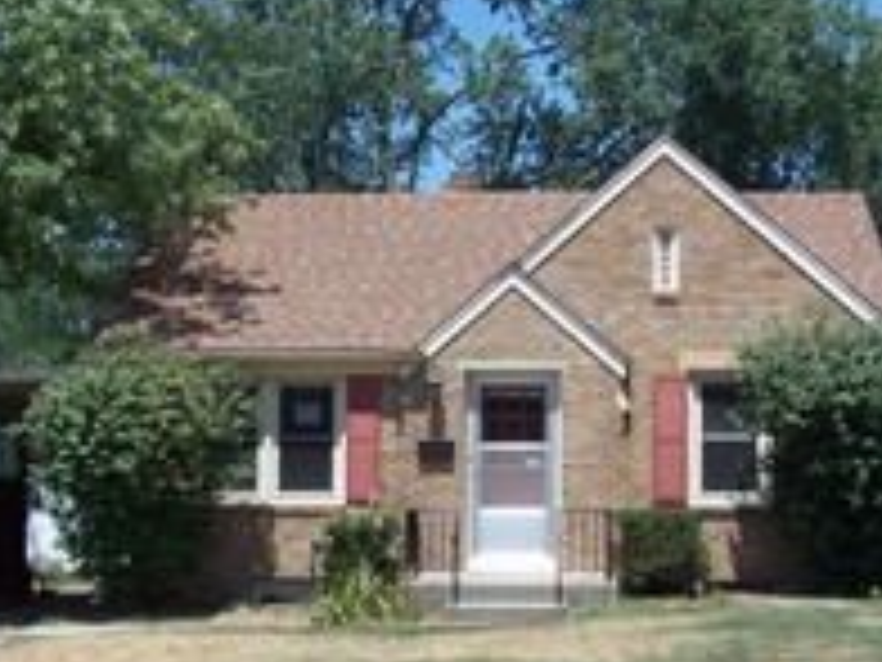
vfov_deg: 21.8
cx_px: 441
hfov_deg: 29.0
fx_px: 1707
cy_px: 473
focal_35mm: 67
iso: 80
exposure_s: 1/750
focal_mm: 6.3
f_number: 4
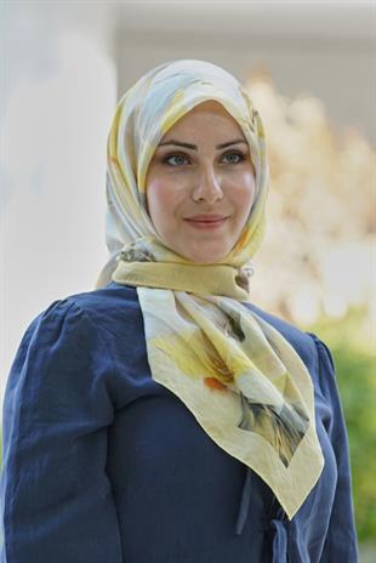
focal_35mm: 168
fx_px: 2628
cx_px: 188
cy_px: 282
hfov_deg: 8.2
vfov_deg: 12.2
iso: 500
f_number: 5
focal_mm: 168
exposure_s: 1/125
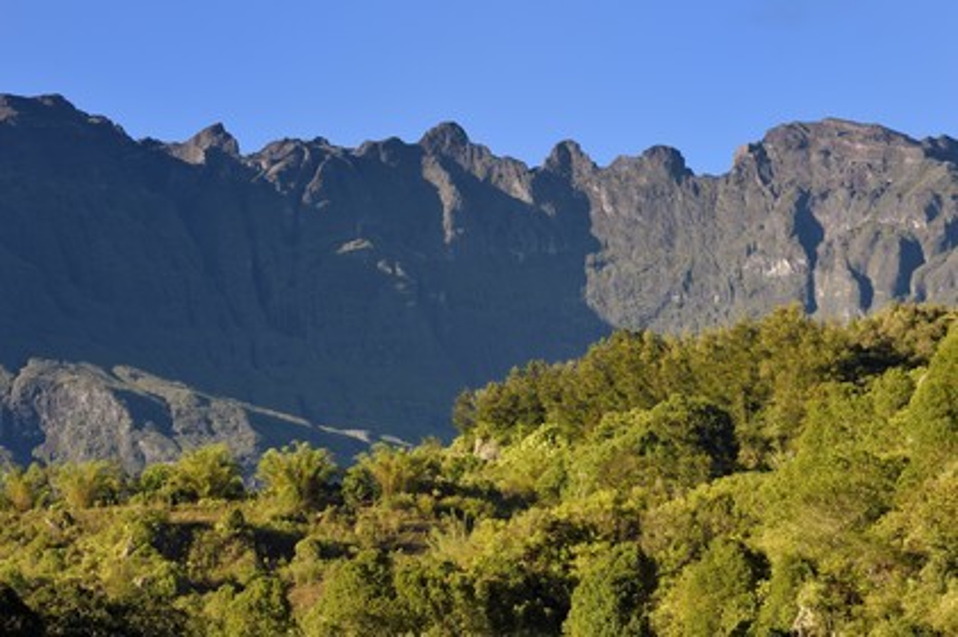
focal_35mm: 145
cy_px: 318
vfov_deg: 9.4
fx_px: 3855
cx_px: 479
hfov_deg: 14.2
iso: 200
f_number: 10
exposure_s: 1/250
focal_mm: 145
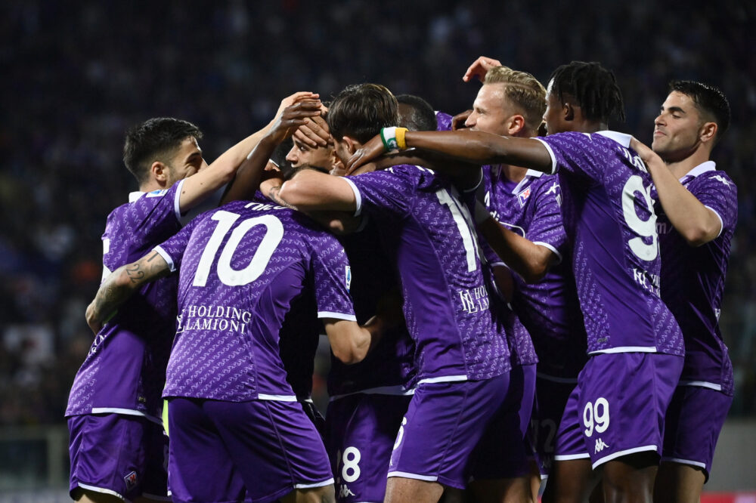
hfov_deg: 9.4
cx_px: 378
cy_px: 252
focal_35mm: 220
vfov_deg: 6.2
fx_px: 4618
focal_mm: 220
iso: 2000
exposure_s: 1/1600
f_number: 4
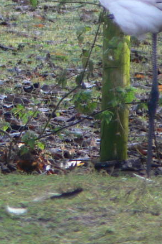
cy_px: -28
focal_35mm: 1599
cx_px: -246
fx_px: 10801
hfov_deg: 0.9
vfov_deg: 1.3
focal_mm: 88.8
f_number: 4
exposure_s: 1/60
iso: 80
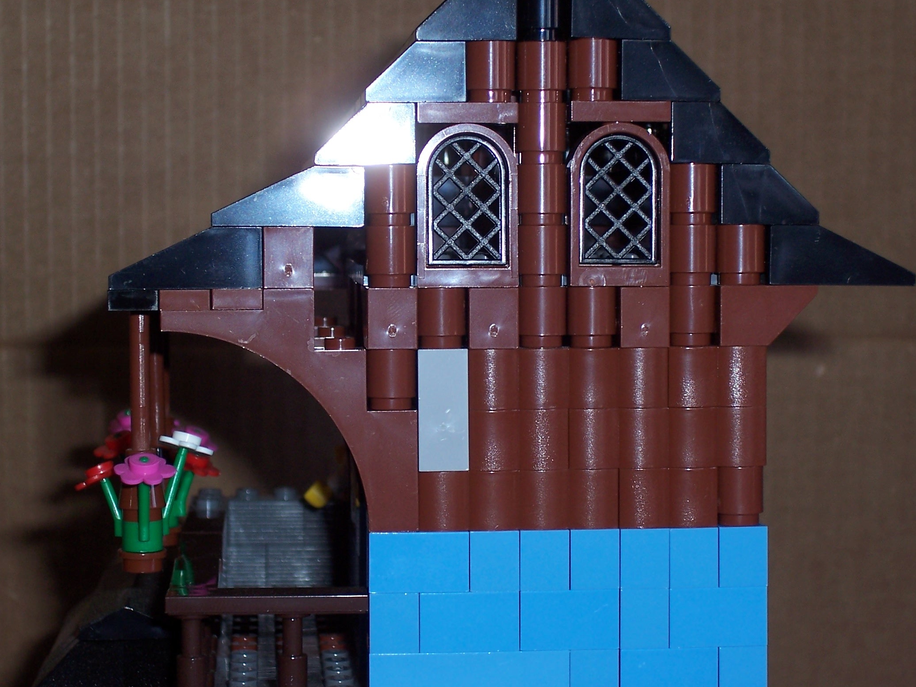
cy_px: 342
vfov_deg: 16.2
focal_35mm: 91
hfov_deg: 21.5
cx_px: 445
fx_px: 2408
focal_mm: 13.5
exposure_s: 1/90
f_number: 4.1
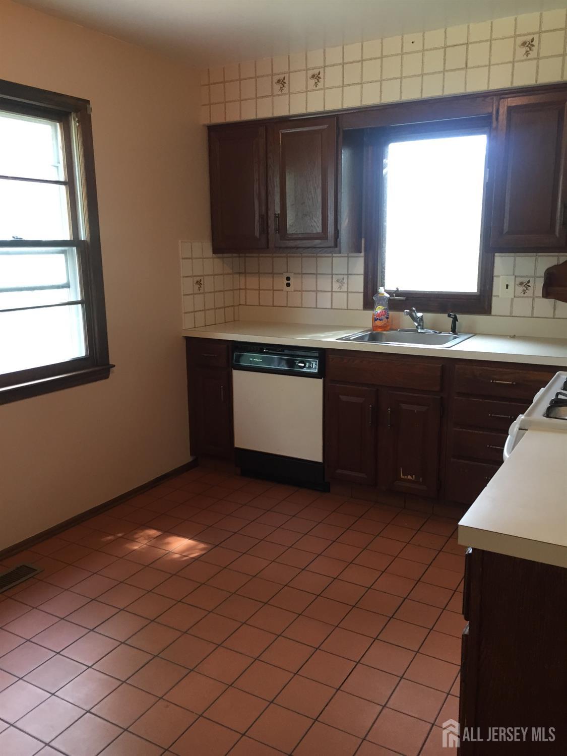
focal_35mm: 29
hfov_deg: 48.2
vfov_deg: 61.7
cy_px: 378
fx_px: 633
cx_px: 284
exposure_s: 1/30
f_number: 2.2
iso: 100
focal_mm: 4.15
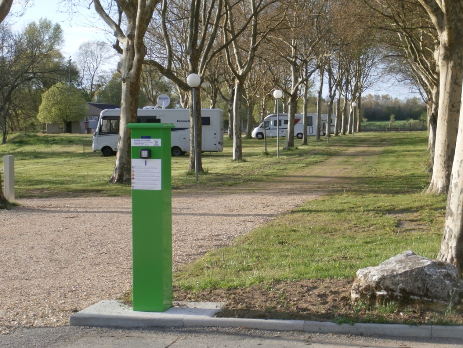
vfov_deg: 21.9
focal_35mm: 67
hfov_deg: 29.0
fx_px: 896
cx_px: 232
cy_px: 174
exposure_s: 1/250
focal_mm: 11.86
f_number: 4.3
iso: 100
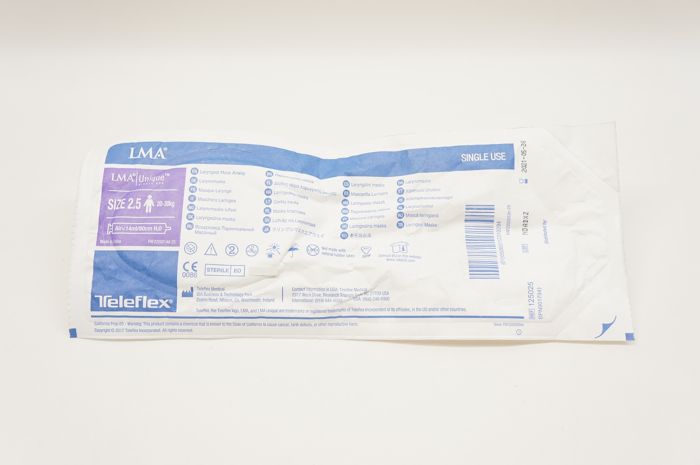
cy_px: 232
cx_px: 350
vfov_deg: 31.8
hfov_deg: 46.4
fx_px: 816
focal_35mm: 42
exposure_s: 1/60
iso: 400
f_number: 6.3
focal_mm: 28
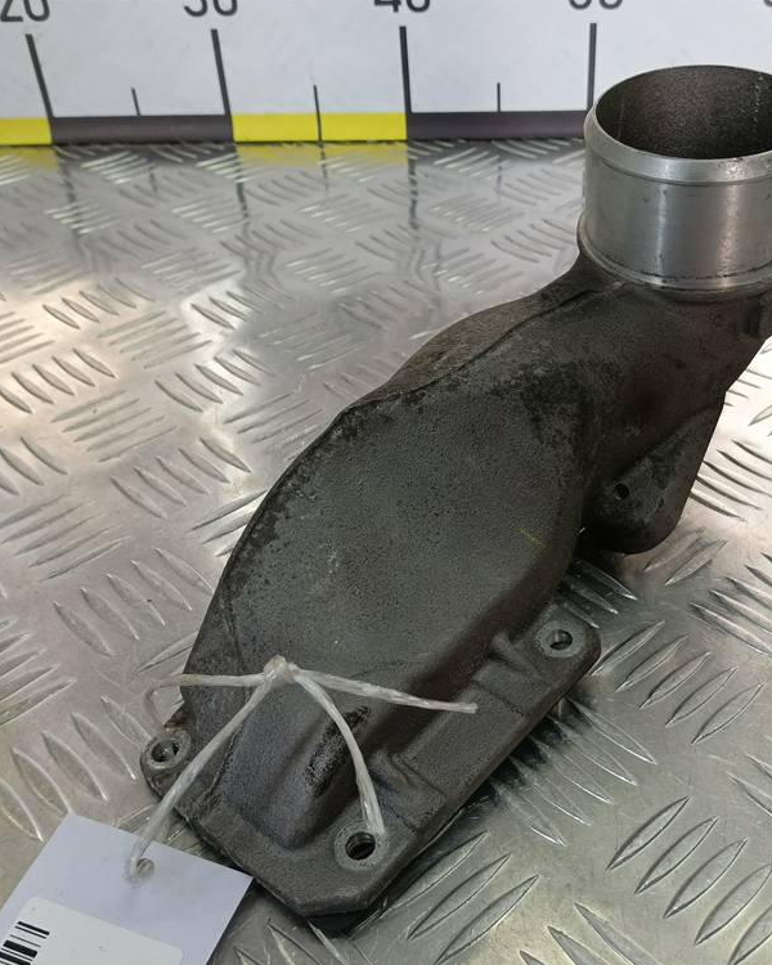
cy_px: 486
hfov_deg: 40.8
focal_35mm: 36
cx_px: 490
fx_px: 1028
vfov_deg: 50.3
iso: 119
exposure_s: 1/100
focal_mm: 4.11
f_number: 1.6
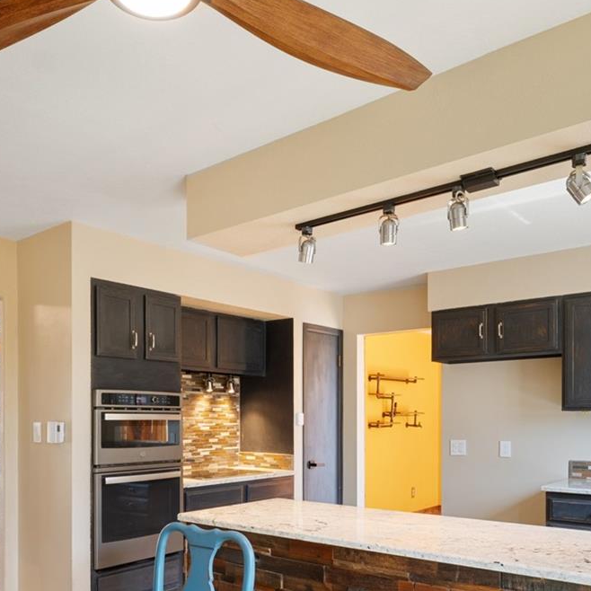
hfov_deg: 52.4
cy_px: 424
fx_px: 599
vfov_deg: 50.9
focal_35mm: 31
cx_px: 260
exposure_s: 1/2.5
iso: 250
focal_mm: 10
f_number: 9
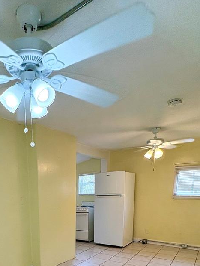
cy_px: 231
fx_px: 208
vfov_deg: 57.6
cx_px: 45
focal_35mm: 27
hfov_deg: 48.9
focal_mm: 2.22
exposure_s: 1/120
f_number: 2.2
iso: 125
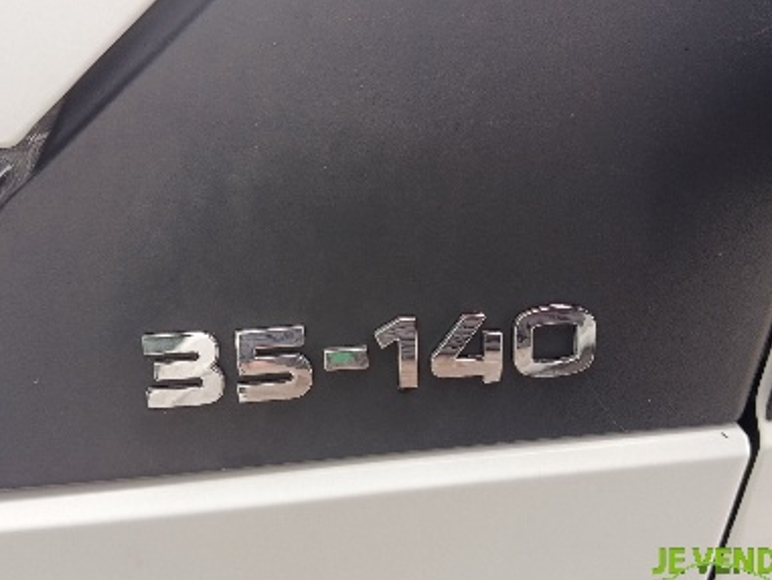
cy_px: 308
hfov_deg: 51.3
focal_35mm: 36
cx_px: 387
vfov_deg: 39.7
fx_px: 803
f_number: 1.7
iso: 622
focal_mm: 5.24
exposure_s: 1/100
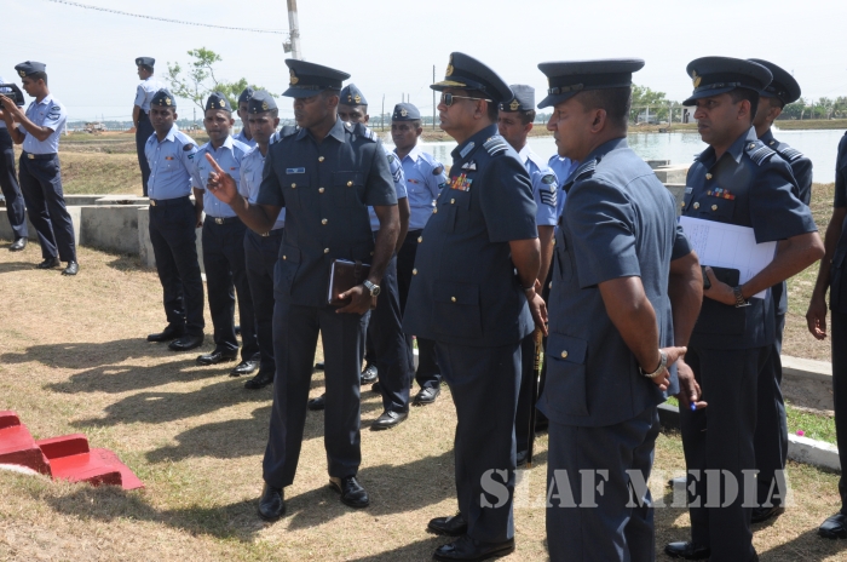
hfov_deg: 51.4
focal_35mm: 38
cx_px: 424
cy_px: 281
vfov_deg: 35.4
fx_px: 881
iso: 400
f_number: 14
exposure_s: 1/200
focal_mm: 25
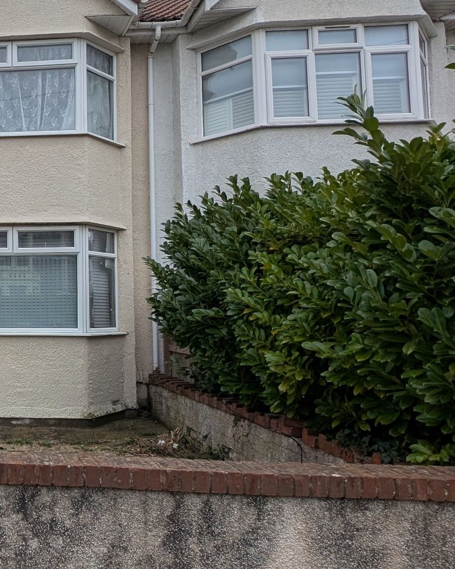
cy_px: 280
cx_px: -84
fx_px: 488
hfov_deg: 38.1
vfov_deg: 60.4
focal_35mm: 29
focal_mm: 2.23
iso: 45
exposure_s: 1/1209
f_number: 1.95
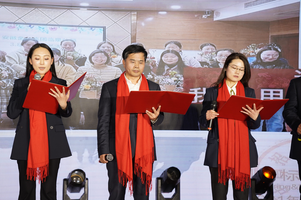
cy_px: 100
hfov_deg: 23.9
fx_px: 711
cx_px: 150
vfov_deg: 16.1
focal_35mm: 85
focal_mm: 85
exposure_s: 1/100
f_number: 4
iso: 400
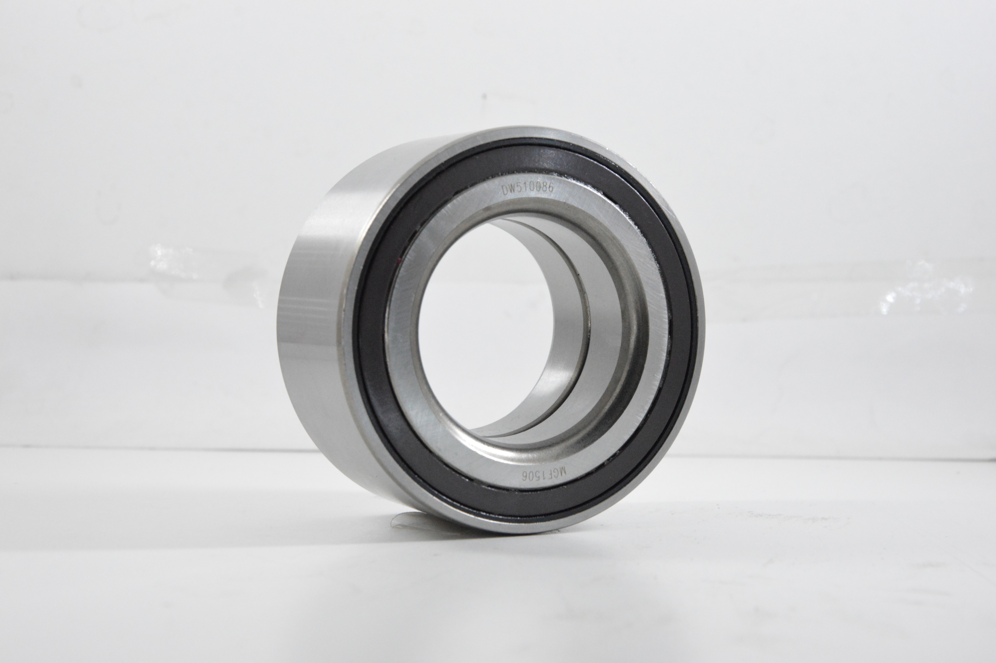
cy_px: 332
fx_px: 1866
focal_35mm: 68
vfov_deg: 20.1
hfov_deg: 29.9
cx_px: 498
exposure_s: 1/100
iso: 3200
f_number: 8
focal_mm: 45
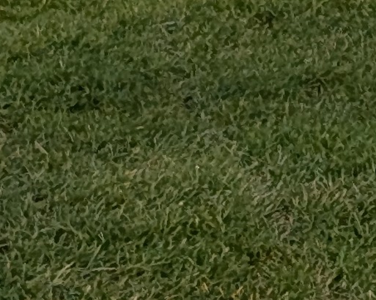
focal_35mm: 381
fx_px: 4238
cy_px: -504
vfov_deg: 4.0
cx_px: 1302
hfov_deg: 4.8
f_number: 1.68
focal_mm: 6.9
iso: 19
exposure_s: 1/923
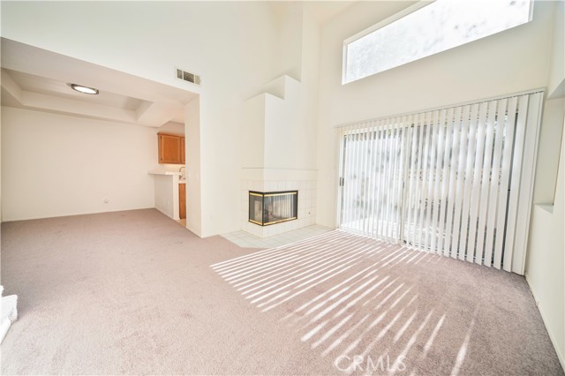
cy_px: 188
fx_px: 188
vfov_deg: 89.9
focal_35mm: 12
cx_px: 282
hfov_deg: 112.6
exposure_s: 1/40
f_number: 4
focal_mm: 12
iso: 100
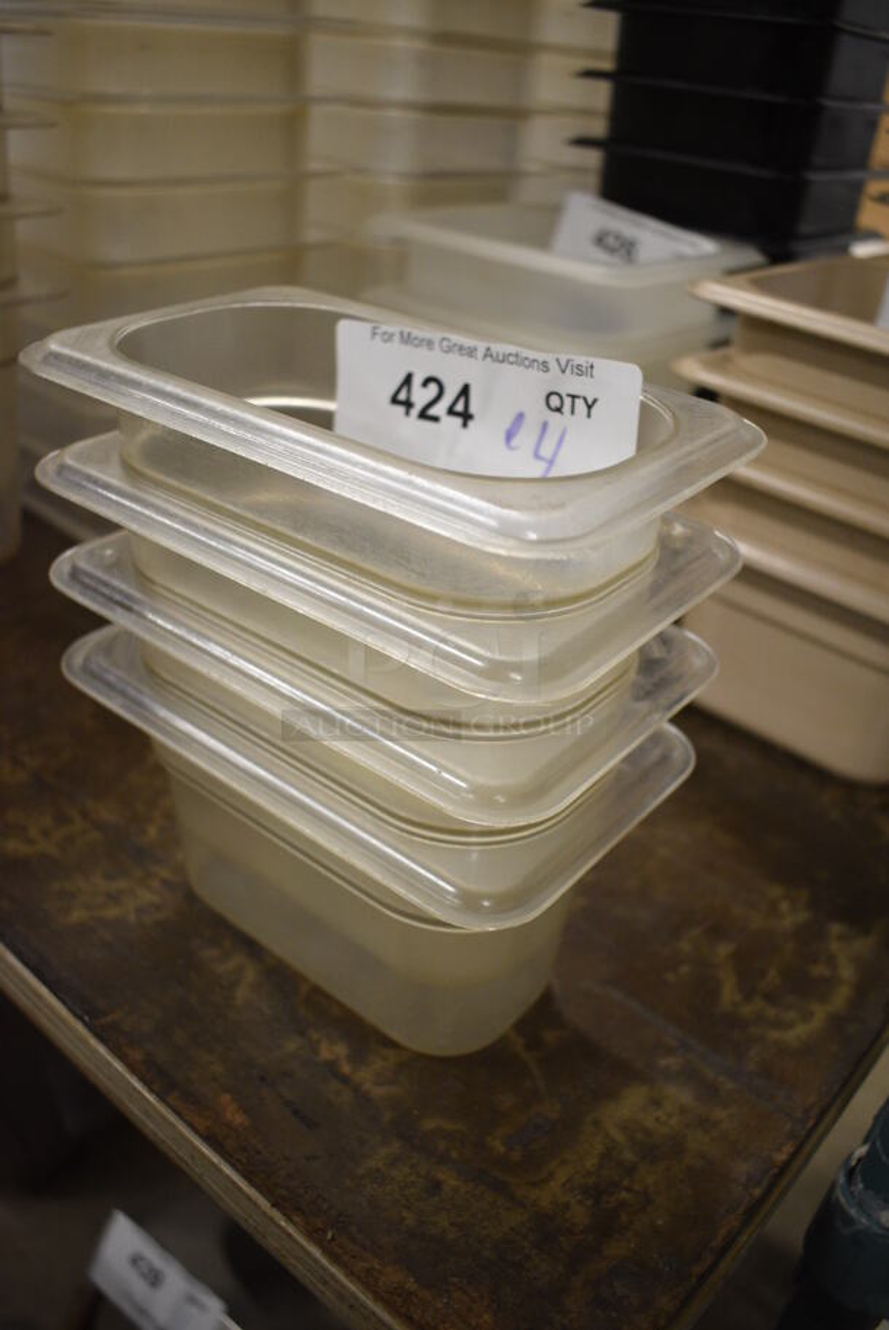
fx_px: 1109
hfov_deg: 43.7
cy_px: 665
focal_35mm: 30
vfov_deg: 61.9
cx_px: 444
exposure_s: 1/60
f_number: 4
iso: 1000
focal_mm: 20
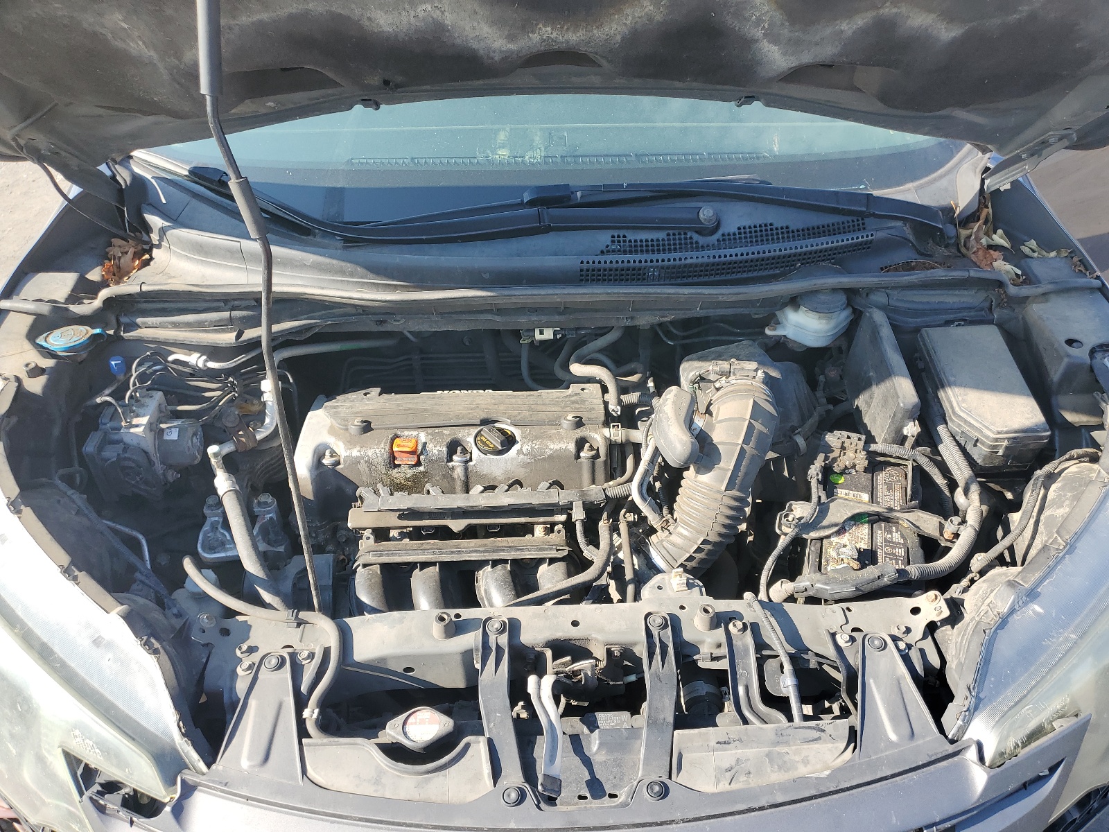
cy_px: 416
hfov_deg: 67.3
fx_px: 833
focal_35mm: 26
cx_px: 554
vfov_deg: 53.1
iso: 50
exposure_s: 1/556
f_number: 1.5
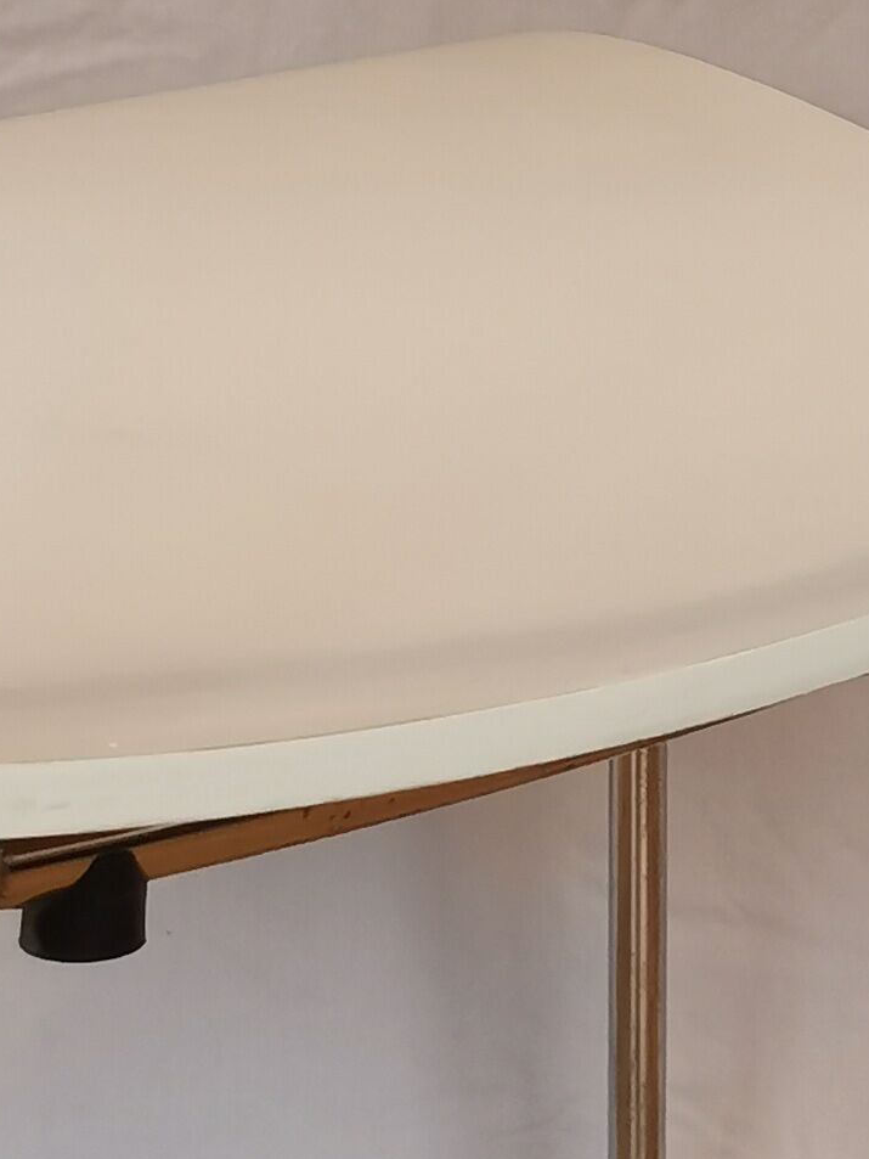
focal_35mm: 111
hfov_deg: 13.3
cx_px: 702
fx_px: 3715
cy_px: -568
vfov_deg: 16.2
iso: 160
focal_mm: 5.58
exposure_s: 1/100
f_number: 1.8
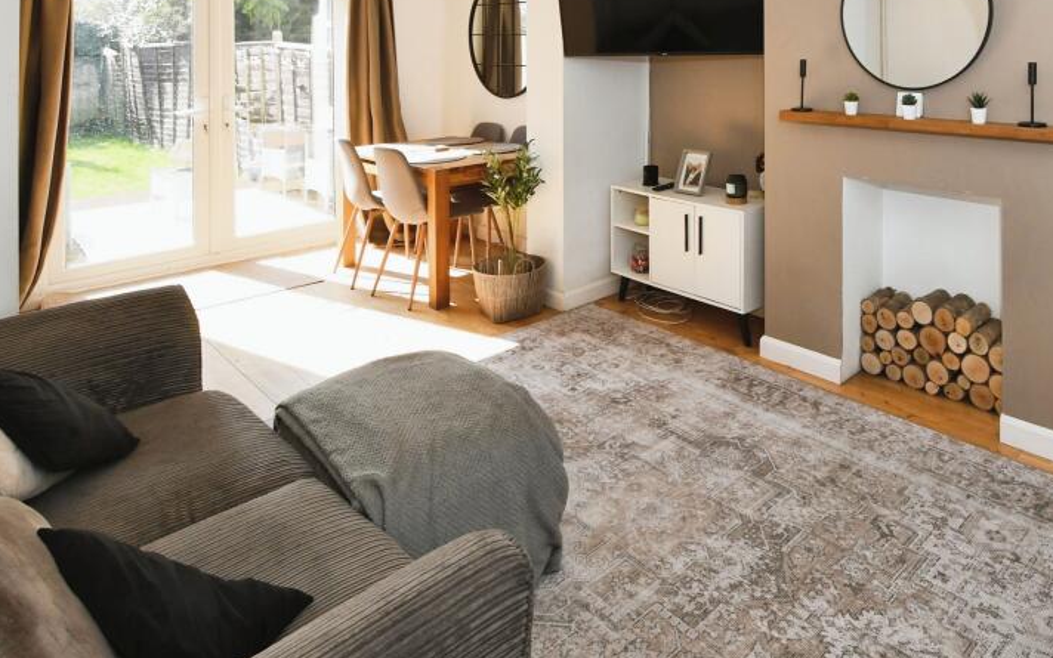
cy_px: 199
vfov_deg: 53.5
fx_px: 631
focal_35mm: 22
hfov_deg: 77.0
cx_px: 705
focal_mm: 10
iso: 800
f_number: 7.1
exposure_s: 1/200
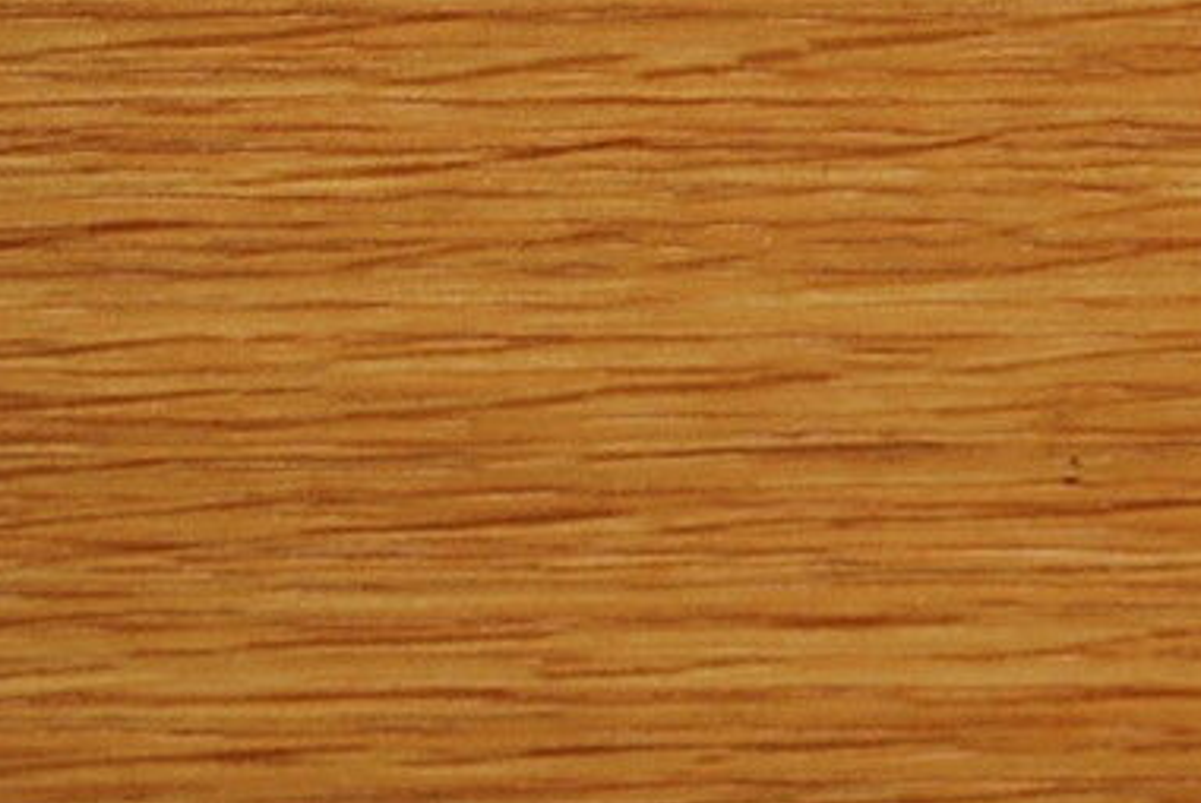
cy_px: 85
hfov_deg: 7.4
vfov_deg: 5.3
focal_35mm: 260
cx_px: 2930
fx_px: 8680
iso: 200
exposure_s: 1/100
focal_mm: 34
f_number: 5
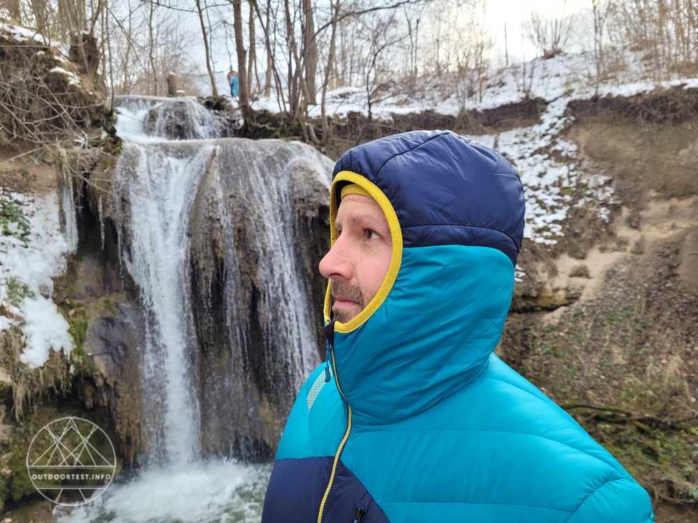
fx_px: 524
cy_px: 262
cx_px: 349
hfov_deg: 67.3
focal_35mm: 26
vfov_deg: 53.1
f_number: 1.8
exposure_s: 1/230
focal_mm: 5.4
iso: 40
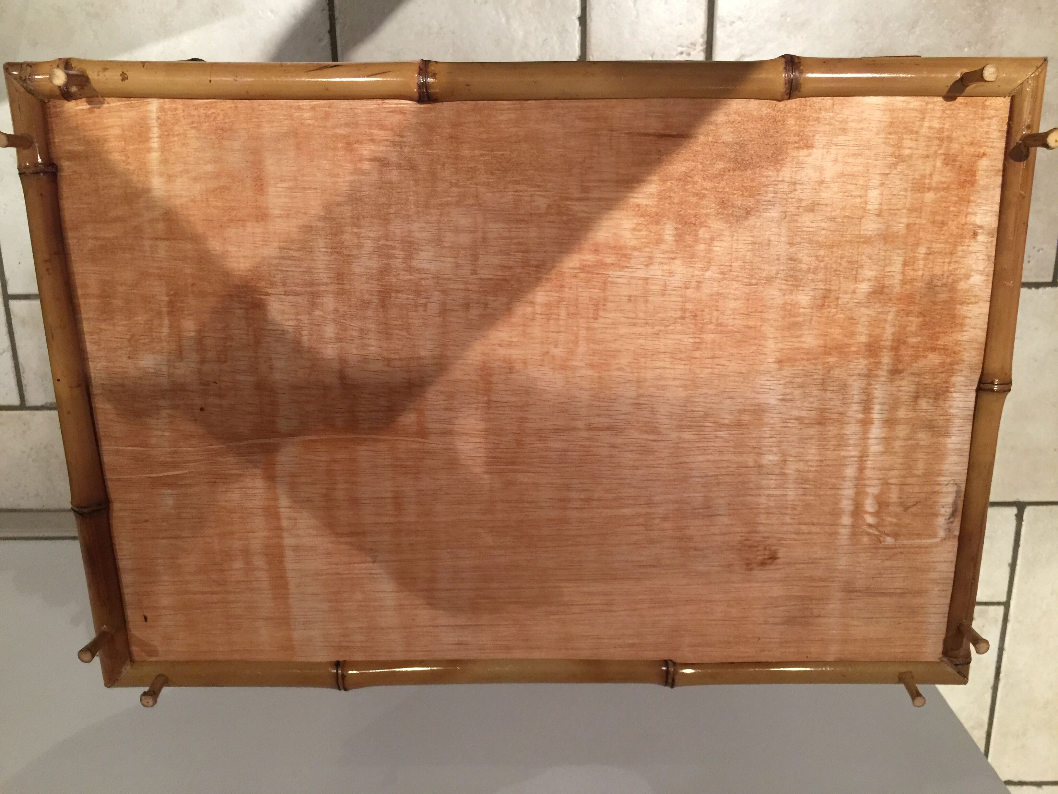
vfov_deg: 48.2
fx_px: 886
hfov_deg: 61.7
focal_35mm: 29
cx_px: 529
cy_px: 397
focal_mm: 4.15
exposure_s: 1/17
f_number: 2.2
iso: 80
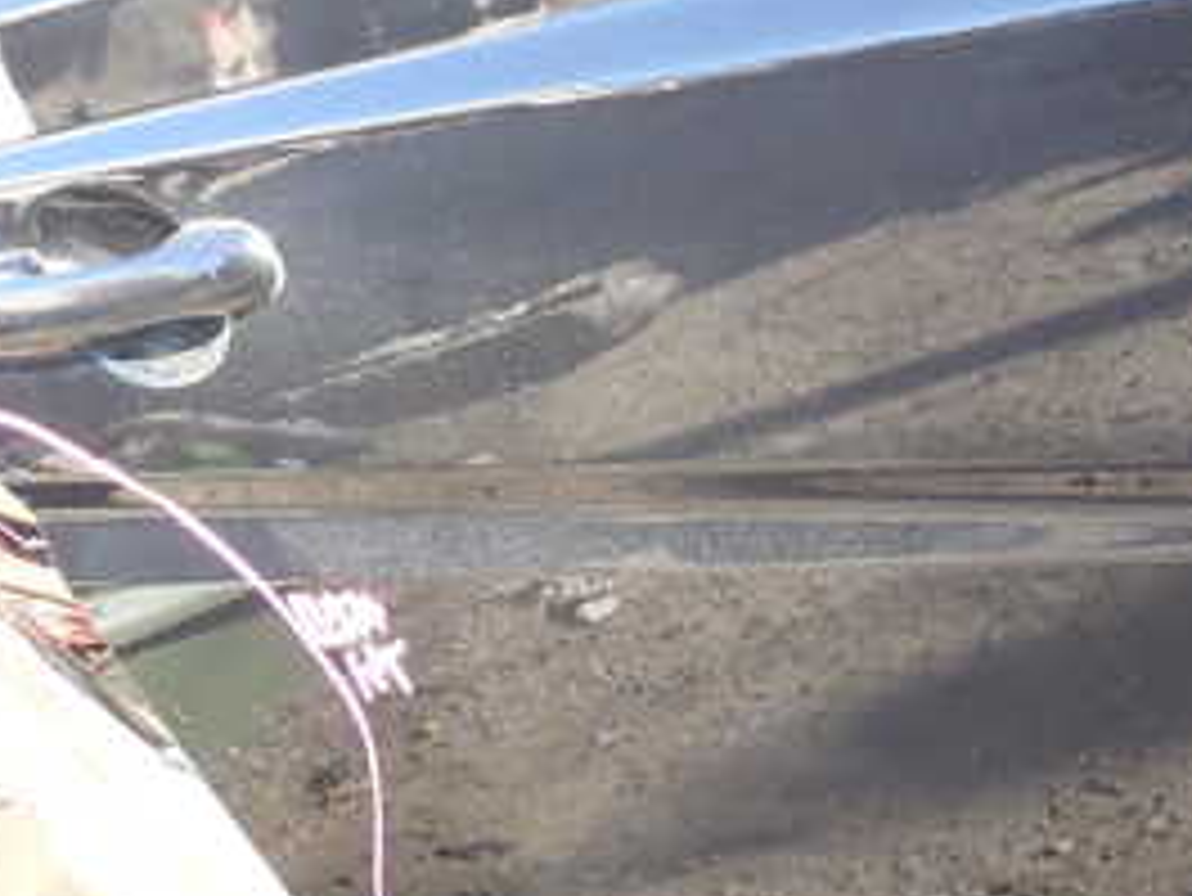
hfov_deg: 27.4
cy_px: 356
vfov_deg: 21.6
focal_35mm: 68
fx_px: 2343
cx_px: 1098
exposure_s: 1/60
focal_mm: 5.4
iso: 100
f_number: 3.2
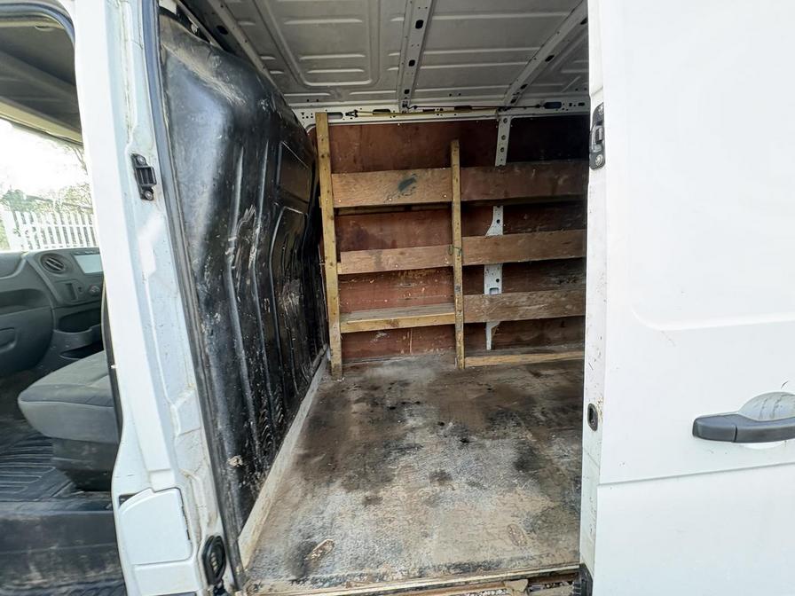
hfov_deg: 102.1
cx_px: 398
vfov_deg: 85.7
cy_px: 298
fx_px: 322
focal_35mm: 14
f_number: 2.2
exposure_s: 1/50
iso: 160
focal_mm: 2.22
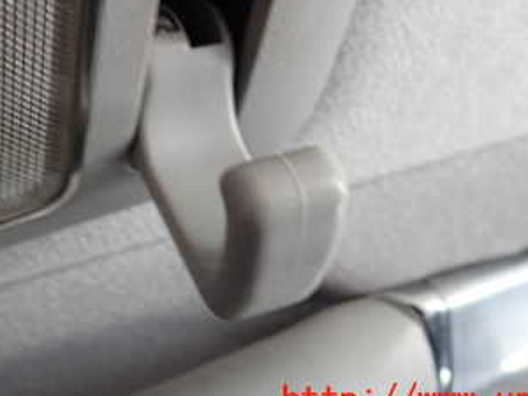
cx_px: 151
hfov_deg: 31.8
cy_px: 28
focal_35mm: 60
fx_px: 915
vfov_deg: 23.7
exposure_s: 1/30
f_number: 2.3
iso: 250
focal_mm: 5.4
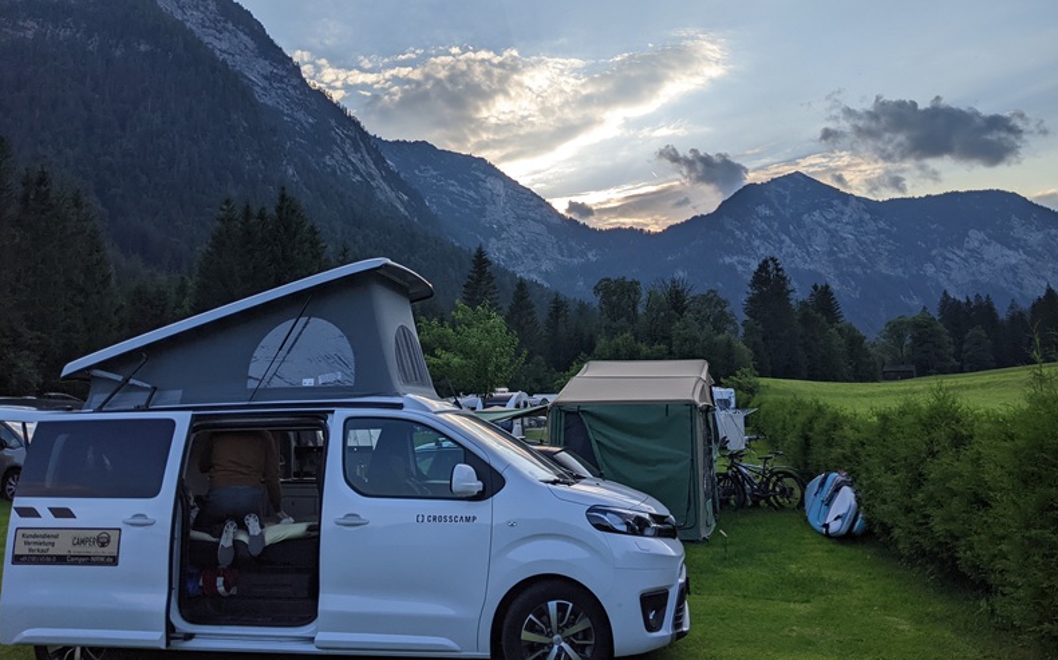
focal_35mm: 29
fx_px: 836
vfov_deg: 43.0
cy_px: 286
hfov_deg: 64.7
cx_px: 533
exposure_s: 1/2611
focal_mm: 4.44
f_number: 1.8
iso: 50
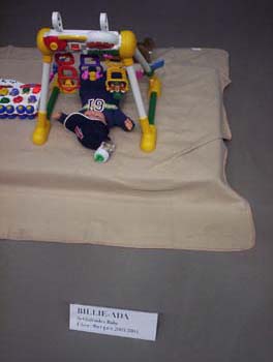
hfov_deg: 37.8
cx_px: 136
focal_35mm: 38
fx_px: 398
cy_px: 181
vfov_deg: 48.9
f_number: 4.5
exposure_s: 1/37.6
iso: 200
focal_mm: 4.99
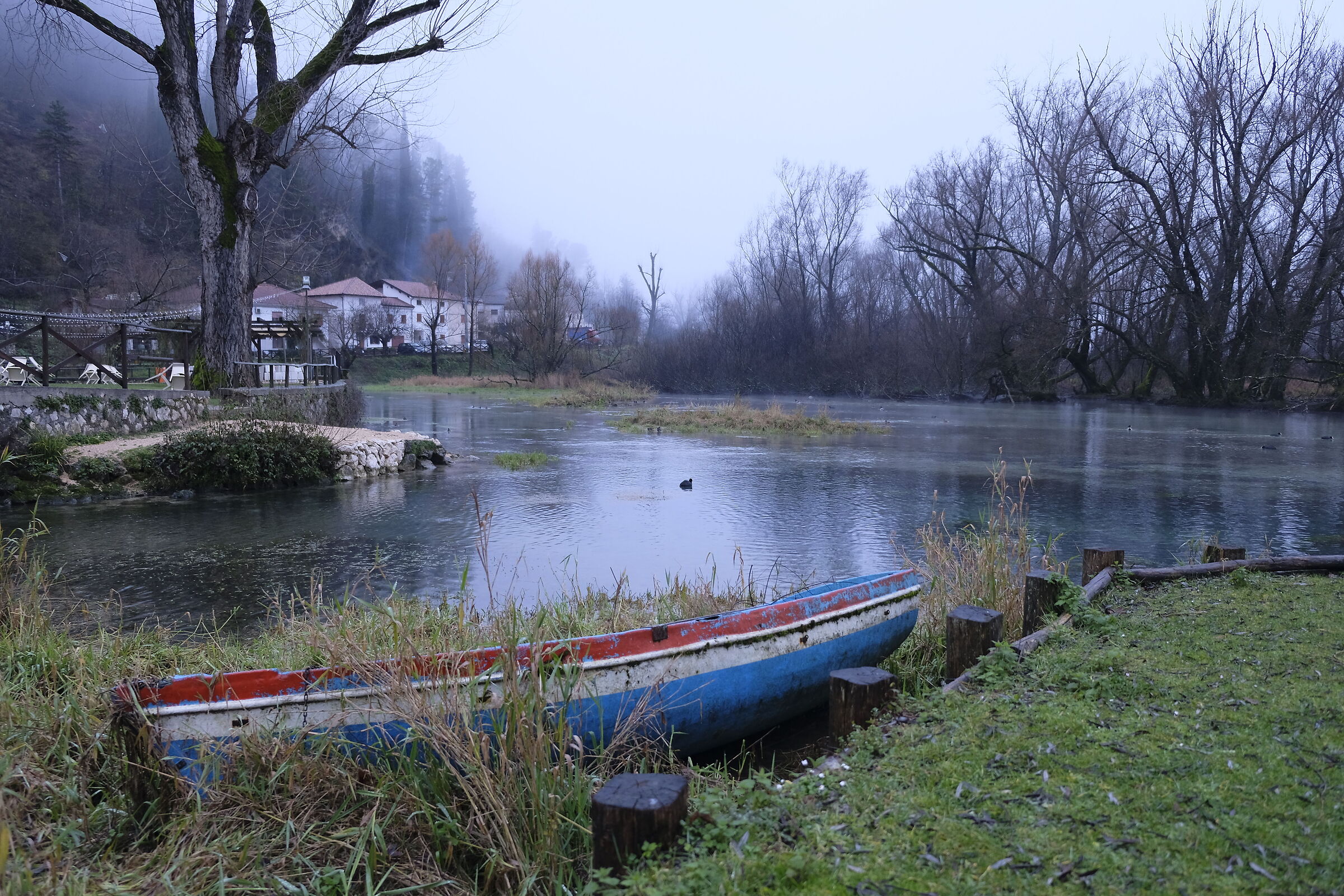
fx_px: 1008
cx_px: 672
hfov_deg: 67.4
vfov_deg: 47.9
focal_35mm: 27
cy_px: 448
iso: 640
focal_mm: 18
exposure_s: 1/60
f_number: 2.8
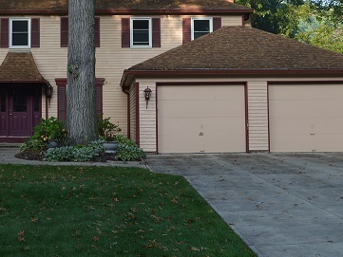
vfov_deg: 22.1
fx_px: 654
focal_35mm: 66
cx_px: 117
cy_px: 64
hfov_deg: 29.2
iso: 160
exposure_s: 1/125
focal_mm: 26
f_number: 5.6
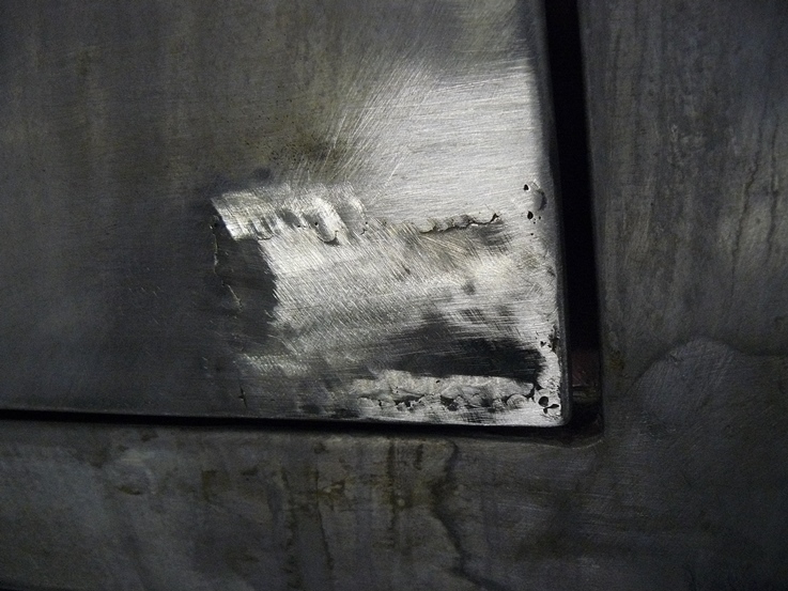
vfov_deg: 39.7
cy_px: 296
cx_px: 394
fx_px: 820
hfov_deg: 51.3
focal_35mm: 36
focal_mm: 6
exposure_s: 1/80
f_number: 2.8
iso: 400
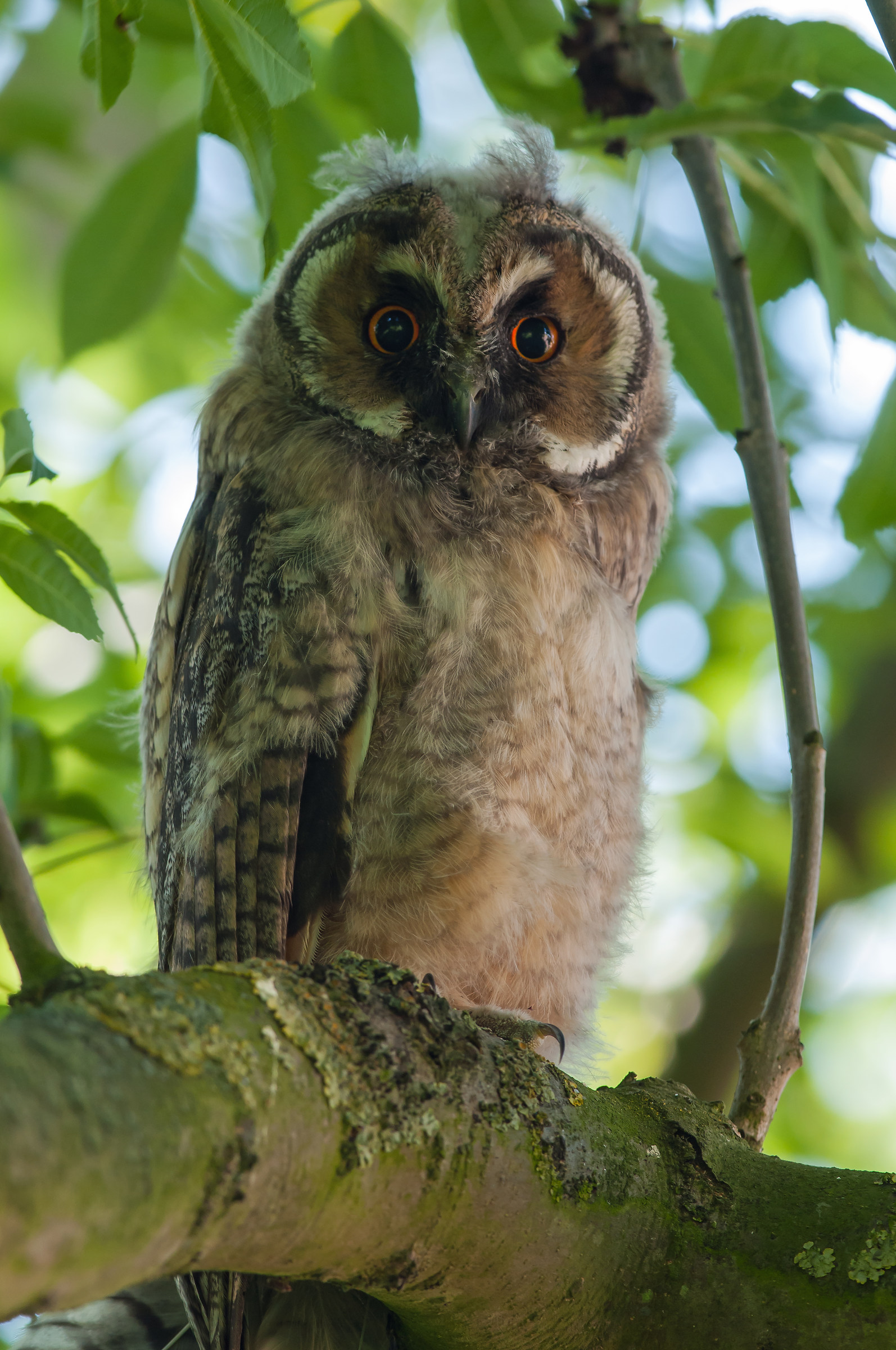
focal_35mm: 450
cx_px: 448
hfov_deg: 3.0
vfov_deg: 4.6
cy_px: 675
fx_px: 16842
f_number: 7.1
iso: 400
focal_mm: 300
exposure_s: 1/80
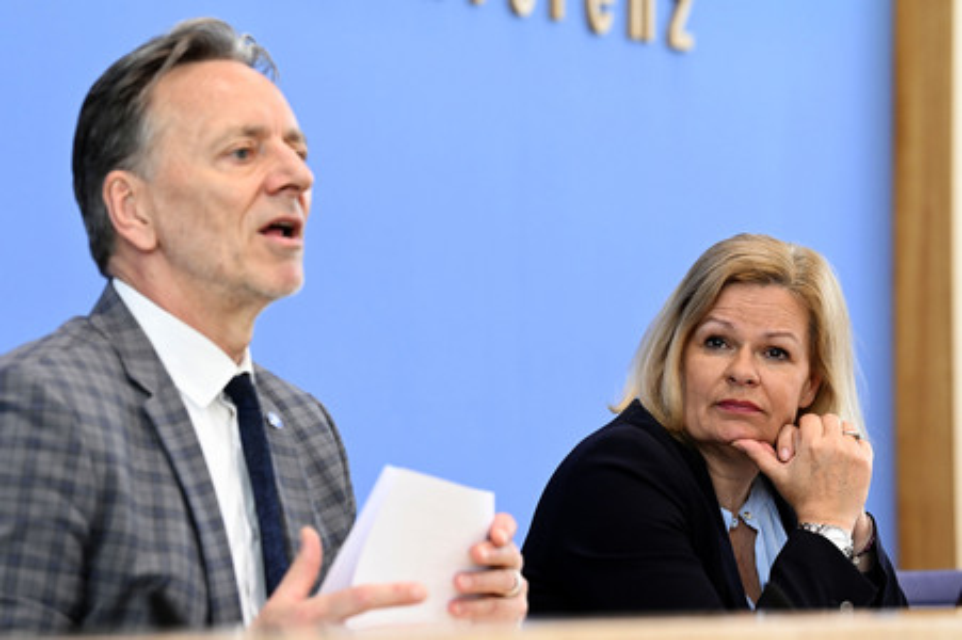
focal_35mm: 150
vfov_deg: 9.1
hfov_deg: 13.7
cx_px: 481
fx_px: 4005
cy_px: 320
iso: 3200
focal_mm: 150
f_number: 5.6
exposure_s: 1/640
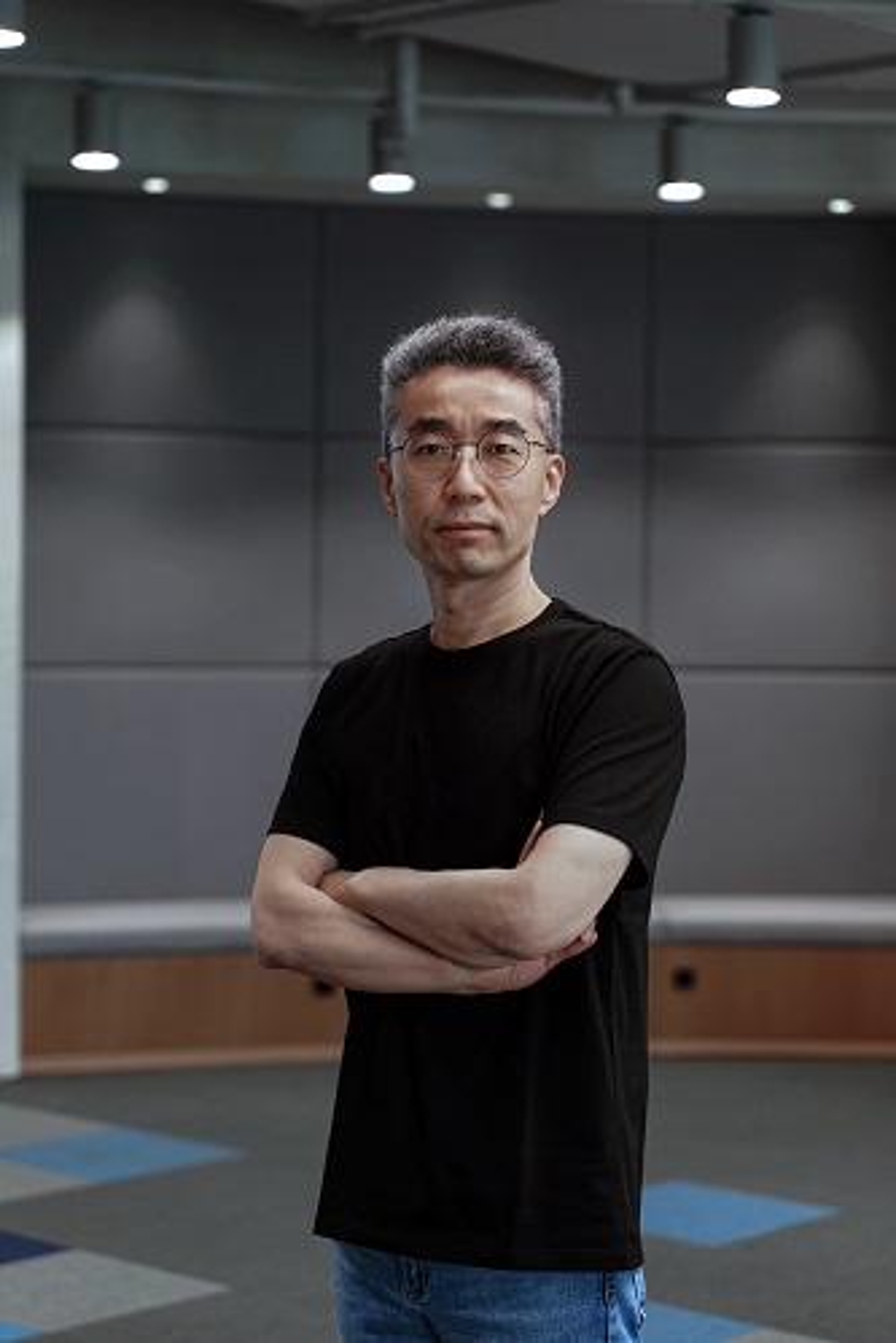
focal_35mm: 75
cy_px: 672
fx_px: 2798
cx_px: 448
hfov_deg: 18.2
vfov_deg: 27.0
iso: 800
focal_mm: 75
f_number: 4
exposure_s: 1/160
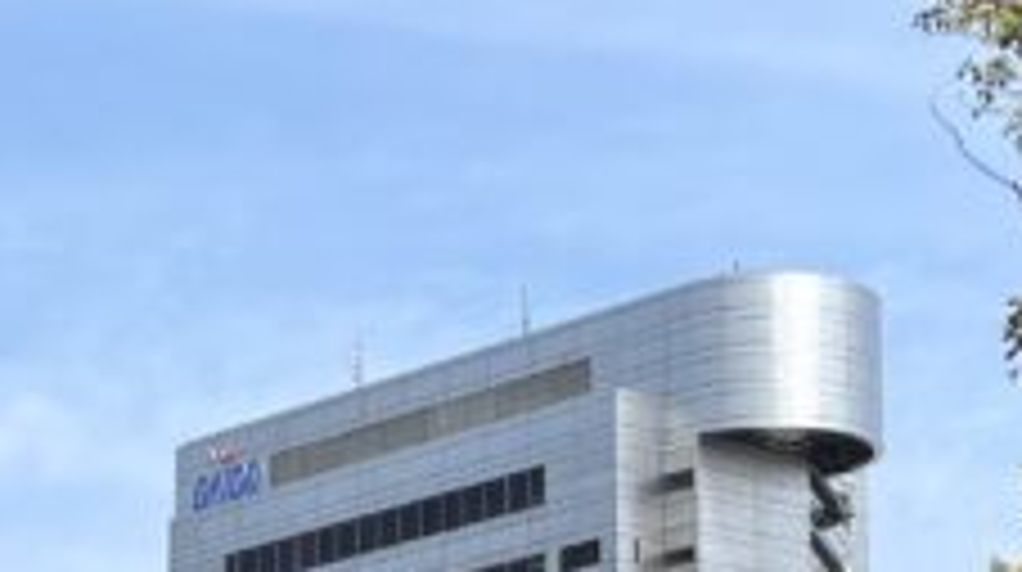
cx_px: 603
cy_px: 464
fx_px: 4330
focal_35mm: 160
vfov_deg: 7.5
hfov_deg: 13.5
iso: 50
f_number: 1.6
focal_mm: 5.96
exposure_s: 1/2571
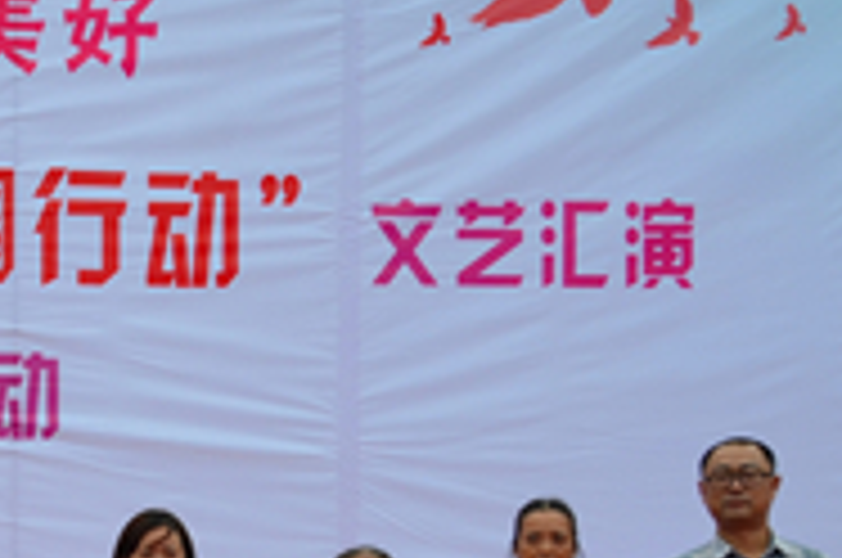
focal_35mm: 106
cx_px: -342
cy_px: 630
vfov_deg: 12.6
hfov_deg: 17.7
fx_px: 2475
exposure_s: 1/250
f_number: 8
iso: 200
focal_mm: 24
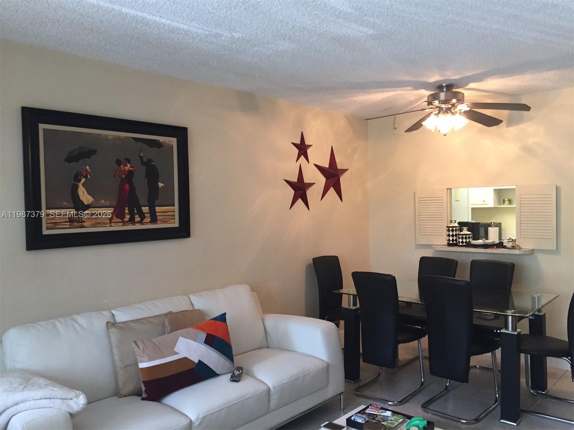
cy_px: 215
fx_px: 481
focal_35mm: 29
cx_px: 287
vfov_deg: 48.2
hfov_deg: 61.7
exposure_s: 1/30
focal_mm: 4.15
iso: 160
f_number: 2.2
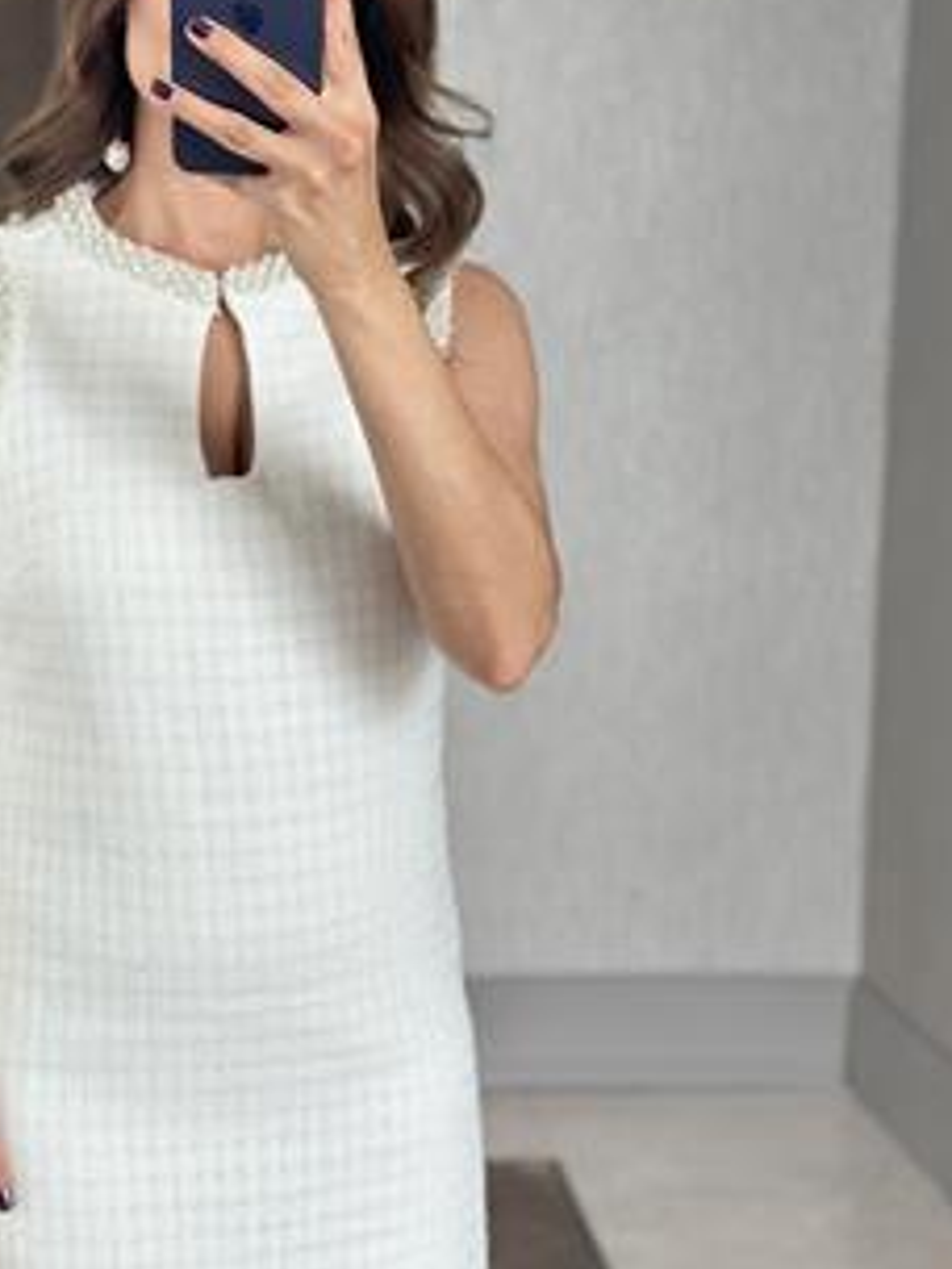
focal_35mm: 80
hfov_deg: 18.3
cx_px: 188
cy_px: 660
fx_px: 2934
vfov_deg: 24.4
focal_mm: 6.86
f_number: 1.78
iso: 125
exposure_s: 1/121
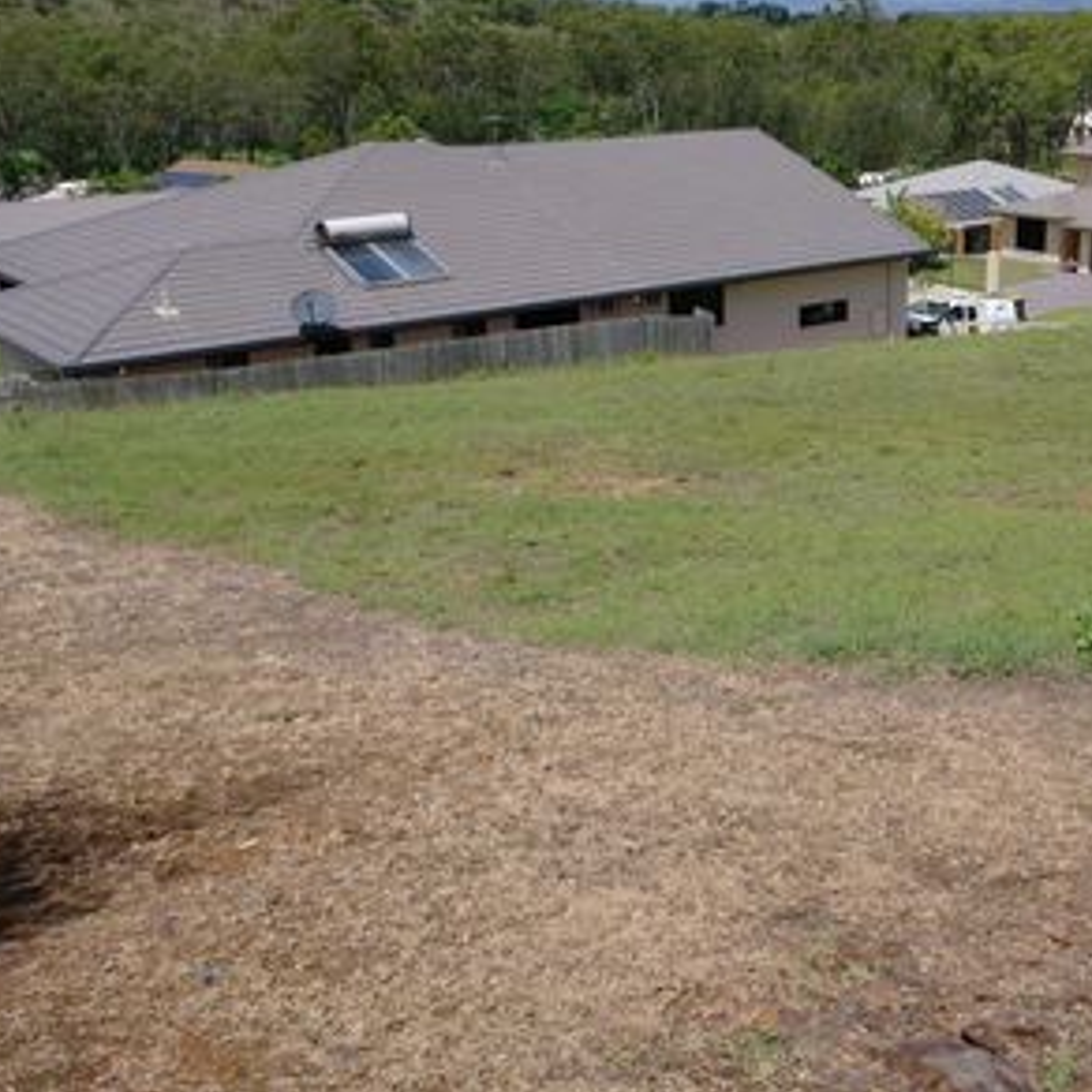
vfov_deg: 40.9
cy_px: 518
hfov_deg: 40.2
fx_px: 1463
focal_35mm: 41
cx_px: 759
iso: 100
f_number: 11
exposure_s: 1/160
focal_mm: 20
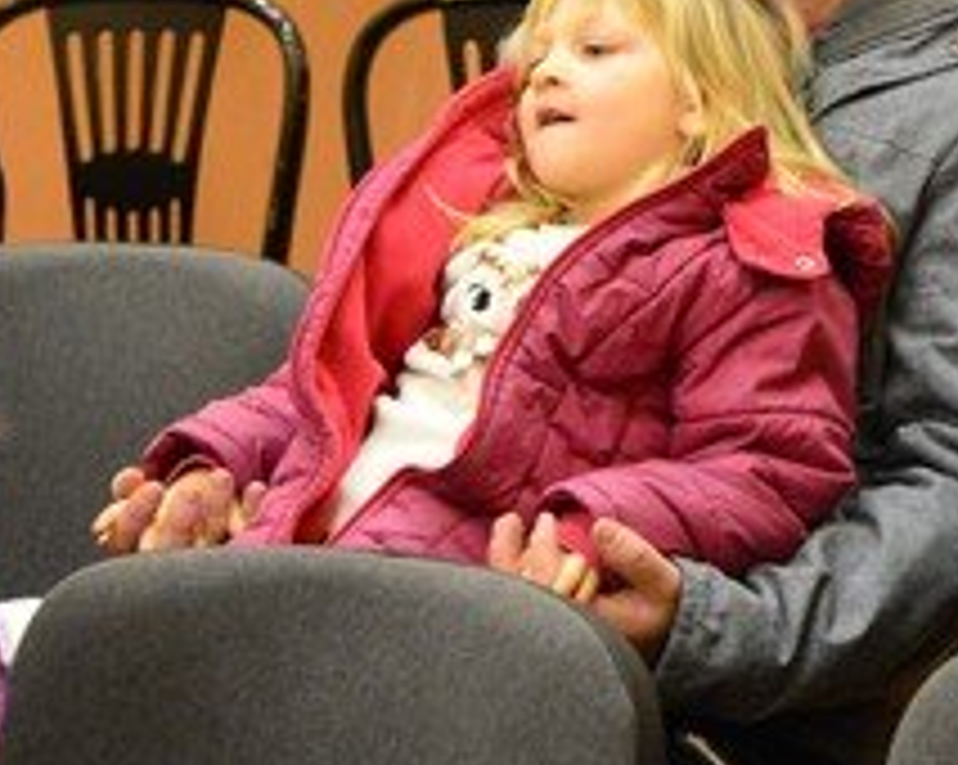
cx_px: 1115
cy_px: -54
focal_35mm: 185
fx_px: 5241
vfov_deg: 8.3
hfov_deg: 10.3
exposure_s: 1/100
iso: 6400
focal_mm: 50
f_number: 4
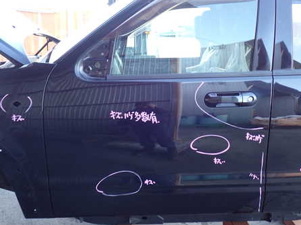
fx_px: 374
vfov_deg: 33.5
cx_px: 160
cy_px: 95
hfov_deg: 43.8
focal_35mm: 43
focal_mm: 5.79
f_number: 2.4
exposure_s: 1/50
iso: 200
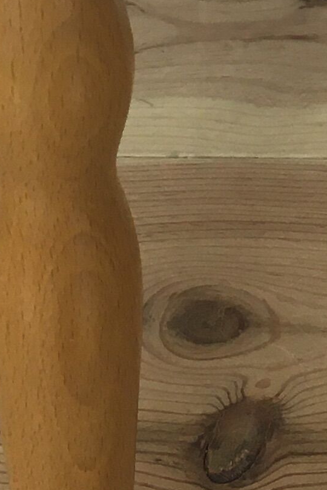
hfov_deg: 9.1
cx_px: 308
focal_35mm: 150
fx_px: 2045
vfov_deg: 13.0
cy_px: -239
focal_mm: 4.15
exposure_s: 1/33
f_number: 2.2
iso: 32
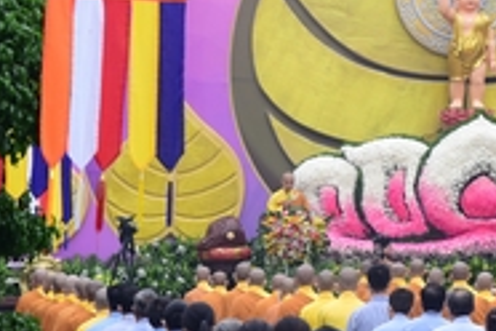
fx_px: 3609
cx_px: 781
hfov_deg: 7.7
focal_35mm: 262
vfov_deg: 5.2
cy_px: -75
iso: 400
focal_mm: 75
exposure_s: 1/60
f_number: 6.3
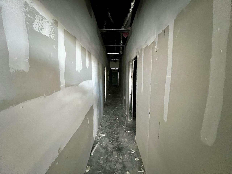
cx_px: 116
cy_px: 87
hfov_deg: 106.2
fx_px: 87
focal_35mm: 13
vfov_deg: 89.9
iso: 1250
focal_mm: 1.57
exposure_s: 1/38
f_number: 1.8
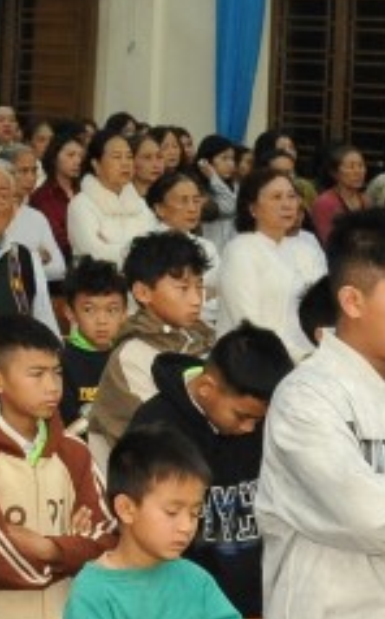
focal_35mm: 188
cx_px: -702
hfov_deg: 6.4
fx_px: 3168
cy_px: -34
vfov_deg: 11.0
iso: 2500
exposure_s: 1/125
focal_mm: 38
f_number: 5.6
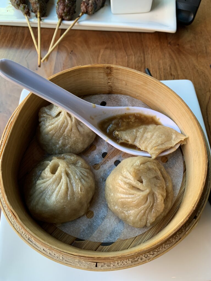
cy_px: 140
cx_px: 106
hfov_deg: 53.1
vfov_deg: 67.3
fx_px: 211
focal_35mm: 26
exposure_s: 1/62
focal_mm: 4.25
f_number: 1.8
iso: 100
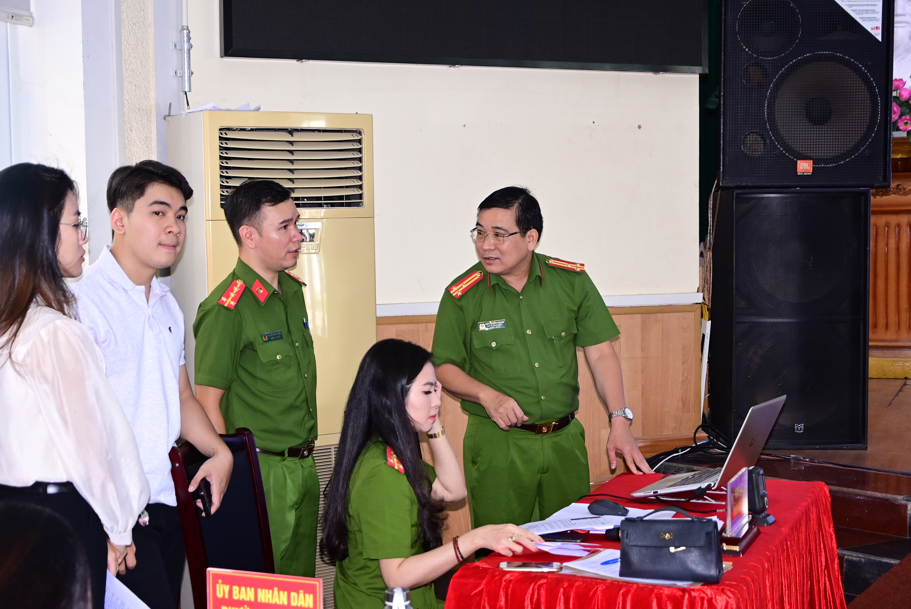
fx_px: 1444
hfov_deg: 35.0
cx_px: 456
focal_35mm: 57
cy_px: 304
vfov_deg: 23.8
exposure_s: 1/200
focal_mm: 38
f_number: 4.5
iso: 1250
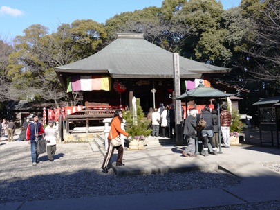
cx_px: 132
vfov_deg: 45.3
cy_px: 94
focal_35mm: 31
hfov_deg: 58.4
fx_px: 251
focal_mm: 14
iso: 100
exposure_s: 1/320
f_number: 6.3
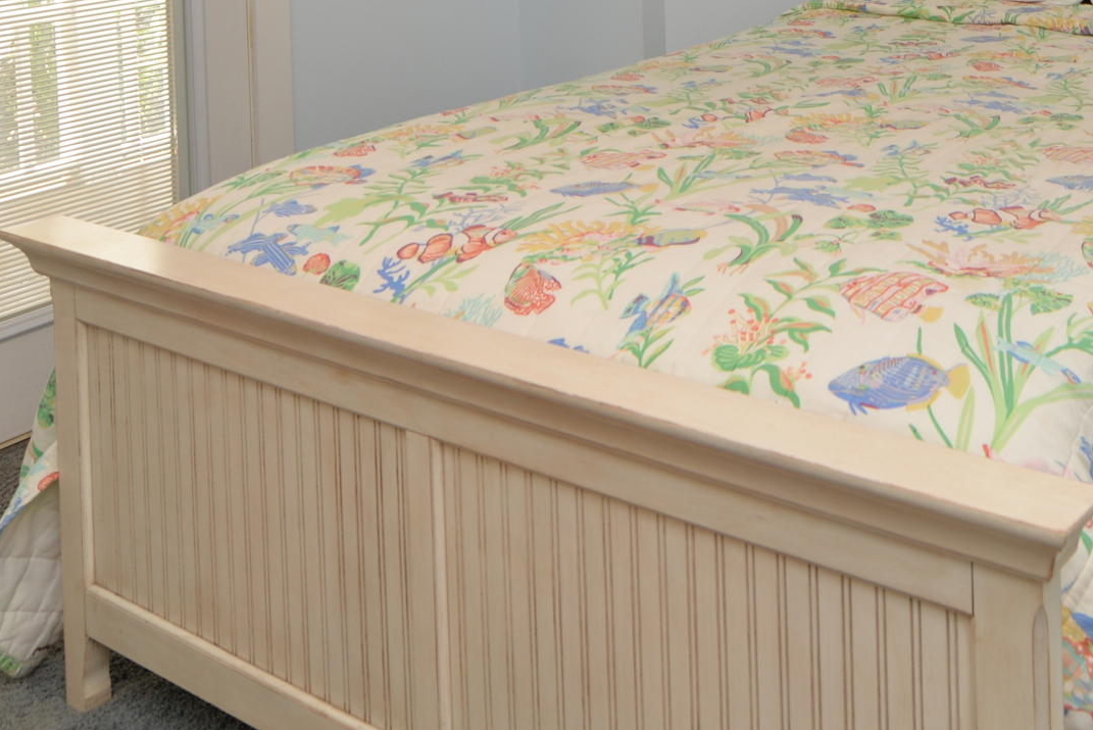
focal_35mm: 42
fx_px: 1276
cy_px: -204
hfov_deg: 42.7
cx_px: 974
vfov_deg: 27.1
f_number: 4
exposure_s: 1/60
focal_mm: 15
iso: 200
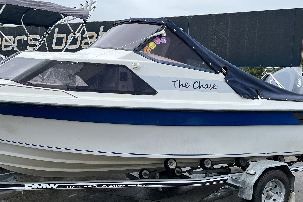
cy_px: 131
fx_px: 345
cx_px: 120
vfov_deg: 32.4
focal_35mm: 41
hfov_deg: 47.1
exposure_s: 1/1075
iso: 50
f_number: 1.6
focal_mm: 5.1
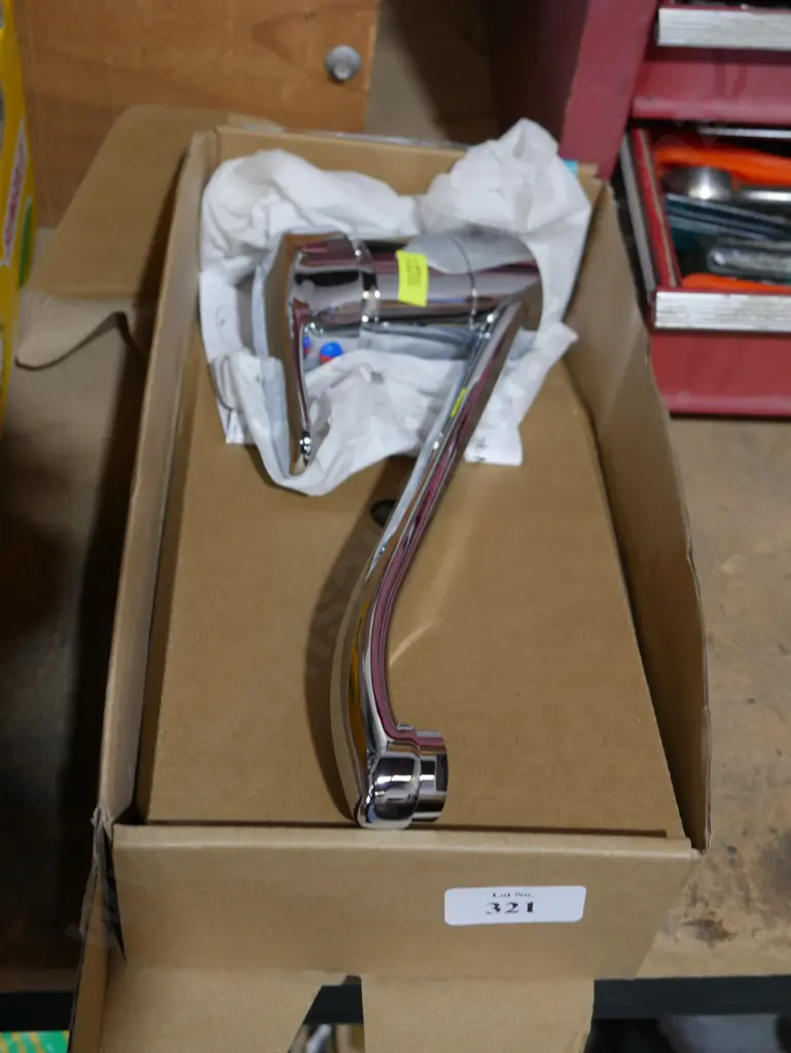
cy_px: 526
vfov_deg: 39.6
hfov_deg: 30.3
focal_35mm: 48
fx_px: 1461
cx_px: 396
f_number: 5.2
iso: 640
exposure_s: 1/60
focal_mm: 24
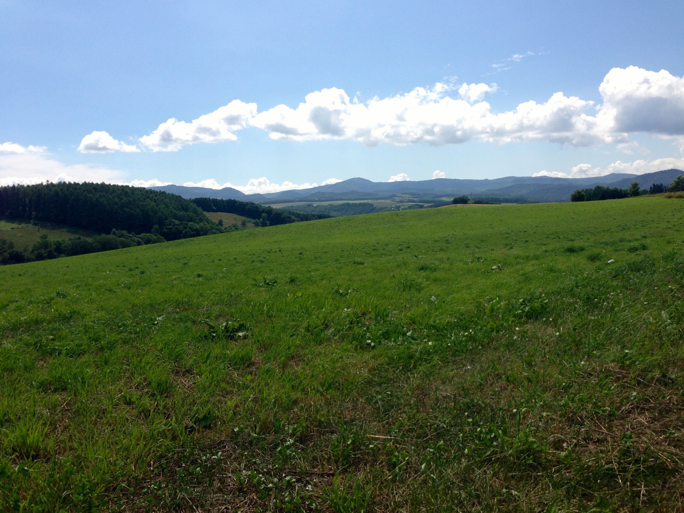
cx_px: 342
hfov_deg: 55.4
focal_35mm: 33
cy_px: 256
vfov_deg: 42.9
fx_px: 652
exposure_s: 1/1808
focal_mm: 4.13
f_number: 2.4
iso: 50
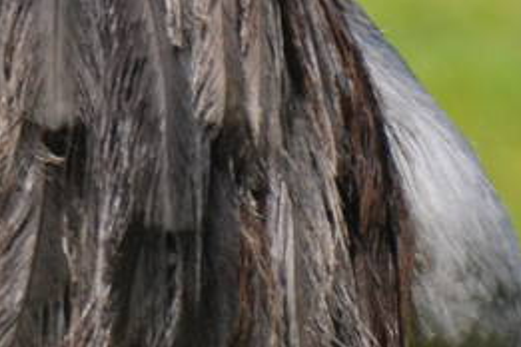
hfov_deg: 0.7
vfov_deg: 0.5
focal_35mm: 2757
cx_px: -559
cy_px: -155
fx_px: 39897
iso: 200
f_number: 6.3
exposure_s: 1/640
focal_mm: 300
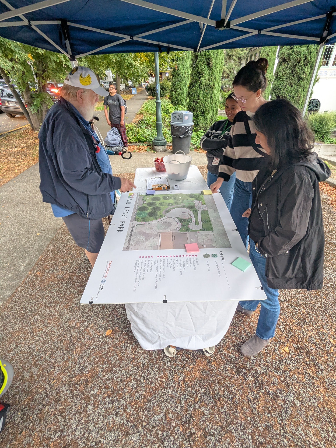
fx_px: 207
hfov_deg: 78.1
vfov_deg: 94.5
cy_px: 224
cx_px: 168
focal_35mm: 16
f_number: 2.2
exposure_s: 1/48.4
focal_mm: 2.35
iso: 221
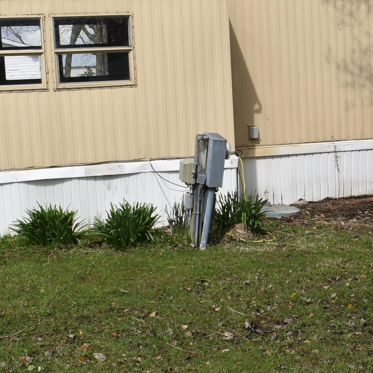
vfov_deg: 24.0
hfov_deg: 23.5
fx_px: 878
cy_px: 187
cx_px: 324
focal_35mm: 72
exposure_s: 1/640
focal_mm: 18
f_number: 8
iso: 200
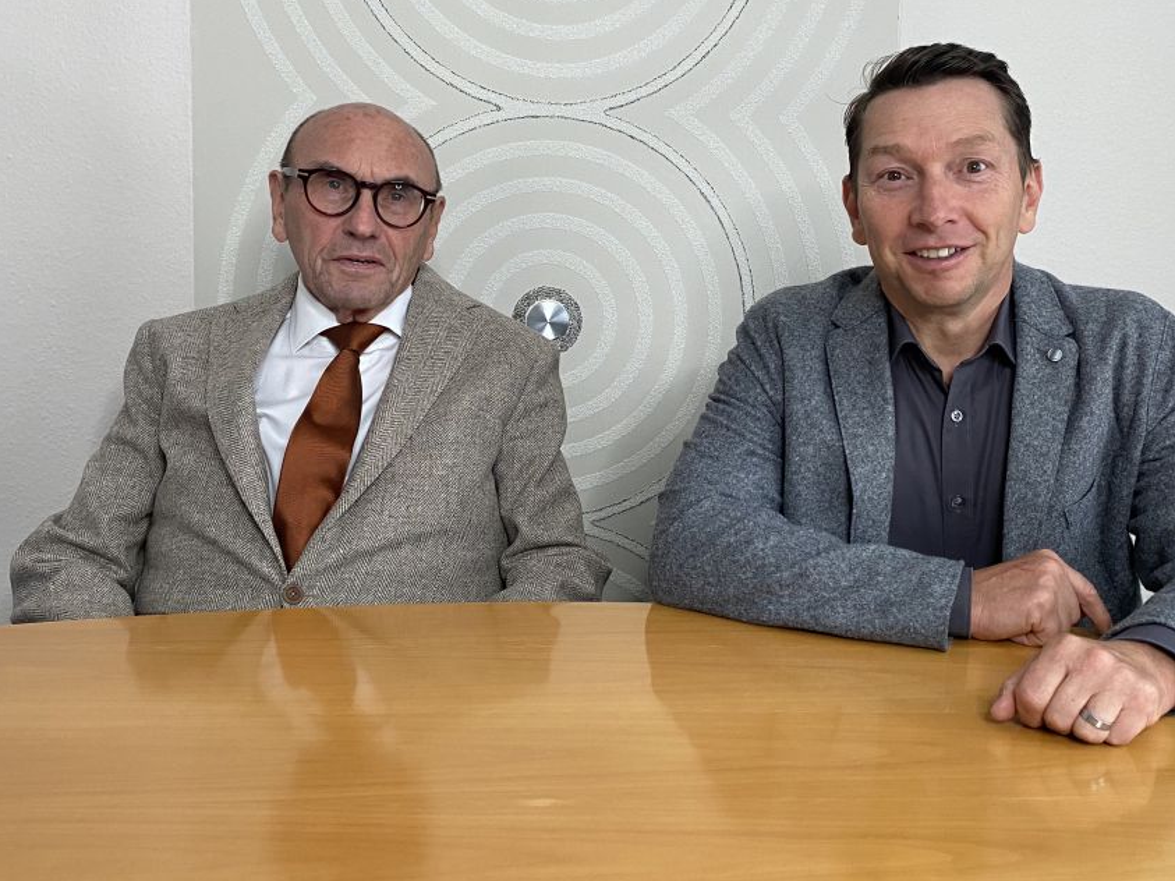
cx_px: 608
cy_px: 374
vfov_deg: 38.6
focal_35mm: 37
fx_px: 1256
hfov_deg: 50.1
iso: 125
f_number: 1.8
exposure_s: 1/94
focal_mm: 4.25
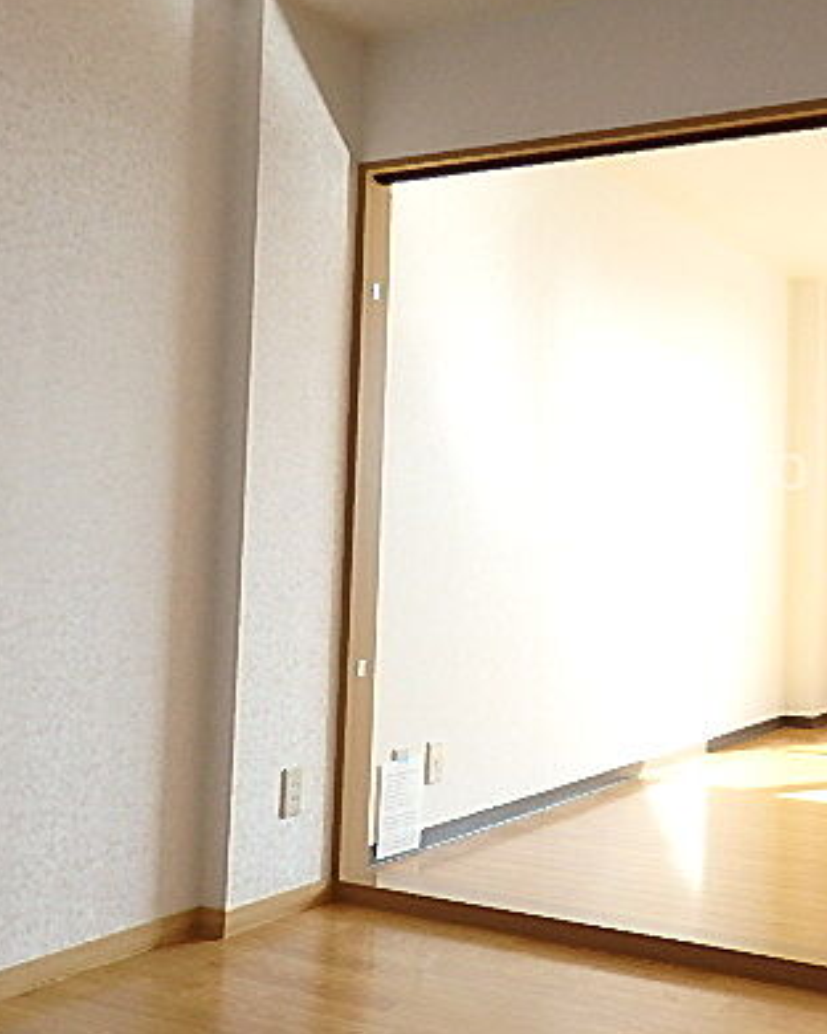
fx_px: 1224
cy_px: 467
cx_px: 702
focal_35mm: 40
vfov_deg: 45.7
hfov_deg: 35.7
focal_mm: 4.5
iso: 125
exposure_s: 1/100
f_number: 3
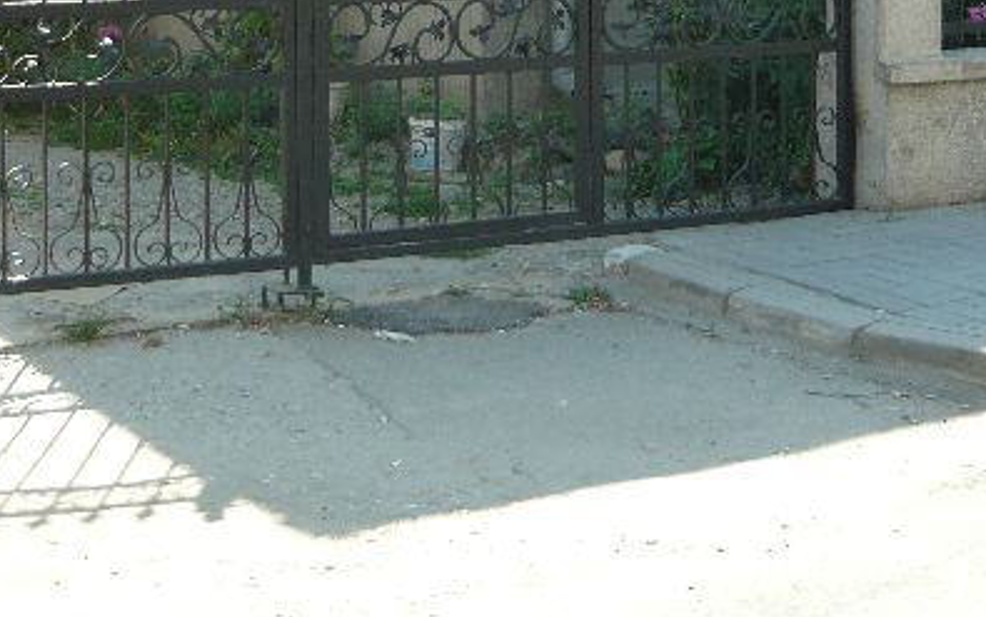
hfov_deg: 23.5
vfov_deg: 14.4
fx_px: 2365
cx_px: 449
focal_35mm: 88
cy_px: -130
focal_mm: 6.8
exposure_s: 1/320
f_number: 3
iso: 100
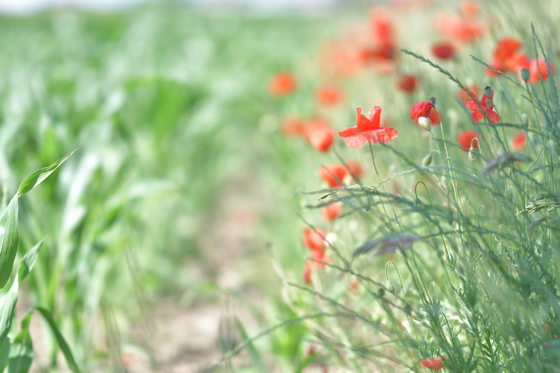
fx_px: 1975
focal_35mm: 127
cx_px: 280
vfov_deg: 10.8
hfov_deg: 16.1
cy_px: 186
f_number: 1.4
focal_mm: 85
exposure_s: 1/2000
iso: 100
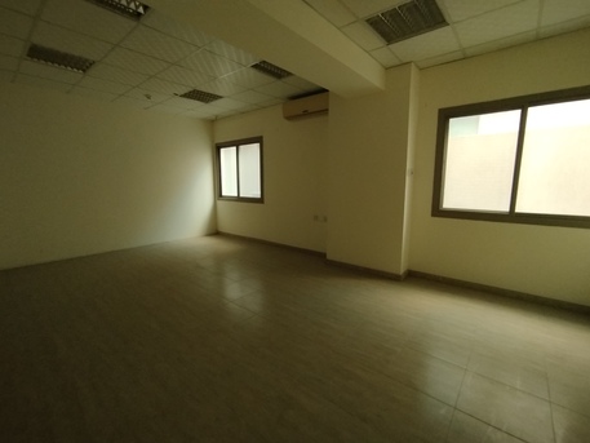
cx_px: 295
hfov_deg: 98.2
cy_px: 222
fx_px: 256
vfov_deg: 81.8
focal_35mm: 15
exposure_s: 1/20
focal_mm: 1.65
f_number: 2.2
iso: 200
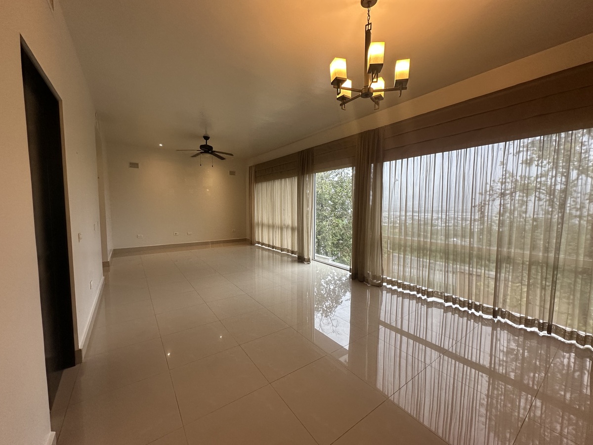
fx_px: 240
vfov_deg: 85.7
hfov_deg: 102.1
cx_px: 296
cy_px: 222
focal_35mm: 14
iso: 160
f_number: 2.2
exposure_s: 1/120
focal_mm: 2.22
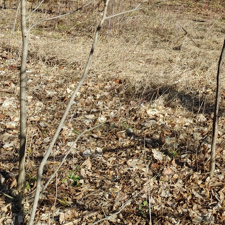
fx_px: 515
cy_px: -6
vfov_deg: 23.5
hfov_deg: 23.4
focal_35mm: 70
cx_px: 237
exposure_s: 1/1205
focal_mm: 5.58
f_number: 1.8
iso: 50
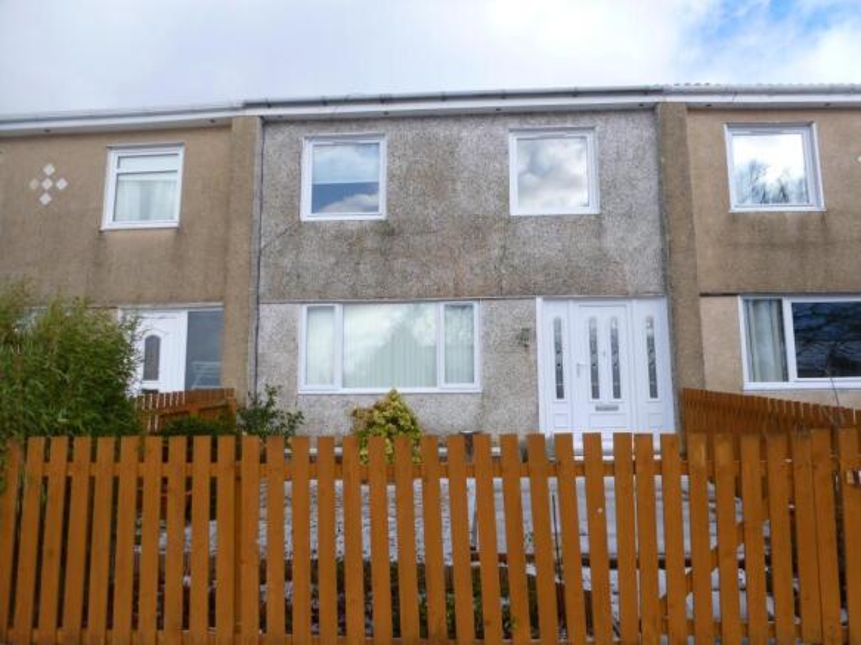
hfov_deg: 71.6
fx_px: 597
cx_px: 430
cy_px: 322
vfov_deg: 56.8
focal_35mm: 24
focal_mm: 4.3
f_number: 3.3
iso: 100
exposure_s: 1/320
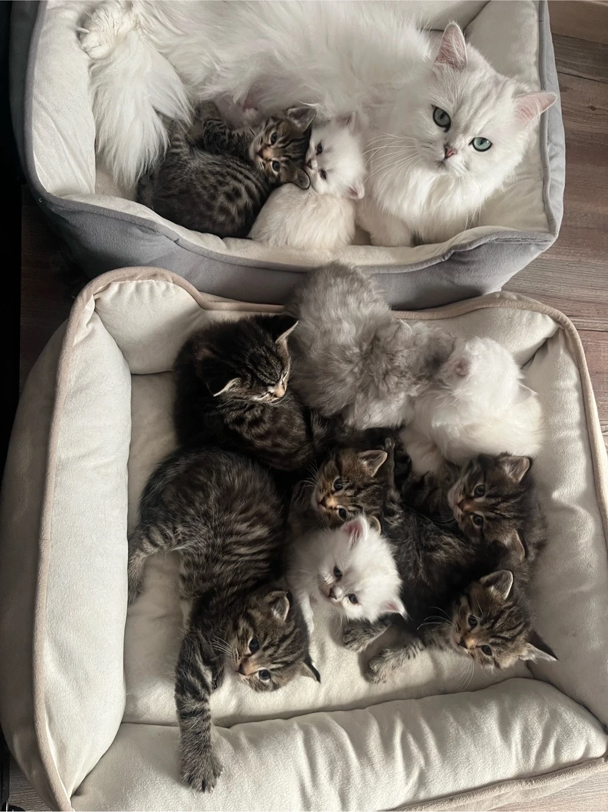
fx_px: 609
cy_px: 406
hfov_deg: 53.0
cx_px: 304
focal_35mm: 26
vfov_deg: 67.3
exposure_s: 1/60
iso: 200
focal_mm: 5.1
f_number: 1.6
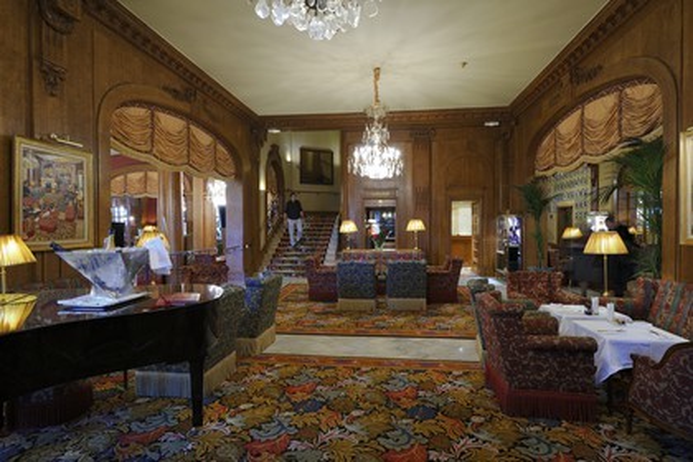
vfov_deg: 61.9
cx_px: 346
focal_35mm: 20
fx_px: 385
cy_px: 231
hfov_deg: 84.0
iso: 200
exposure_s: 1/1.25
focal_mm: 20
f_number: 8
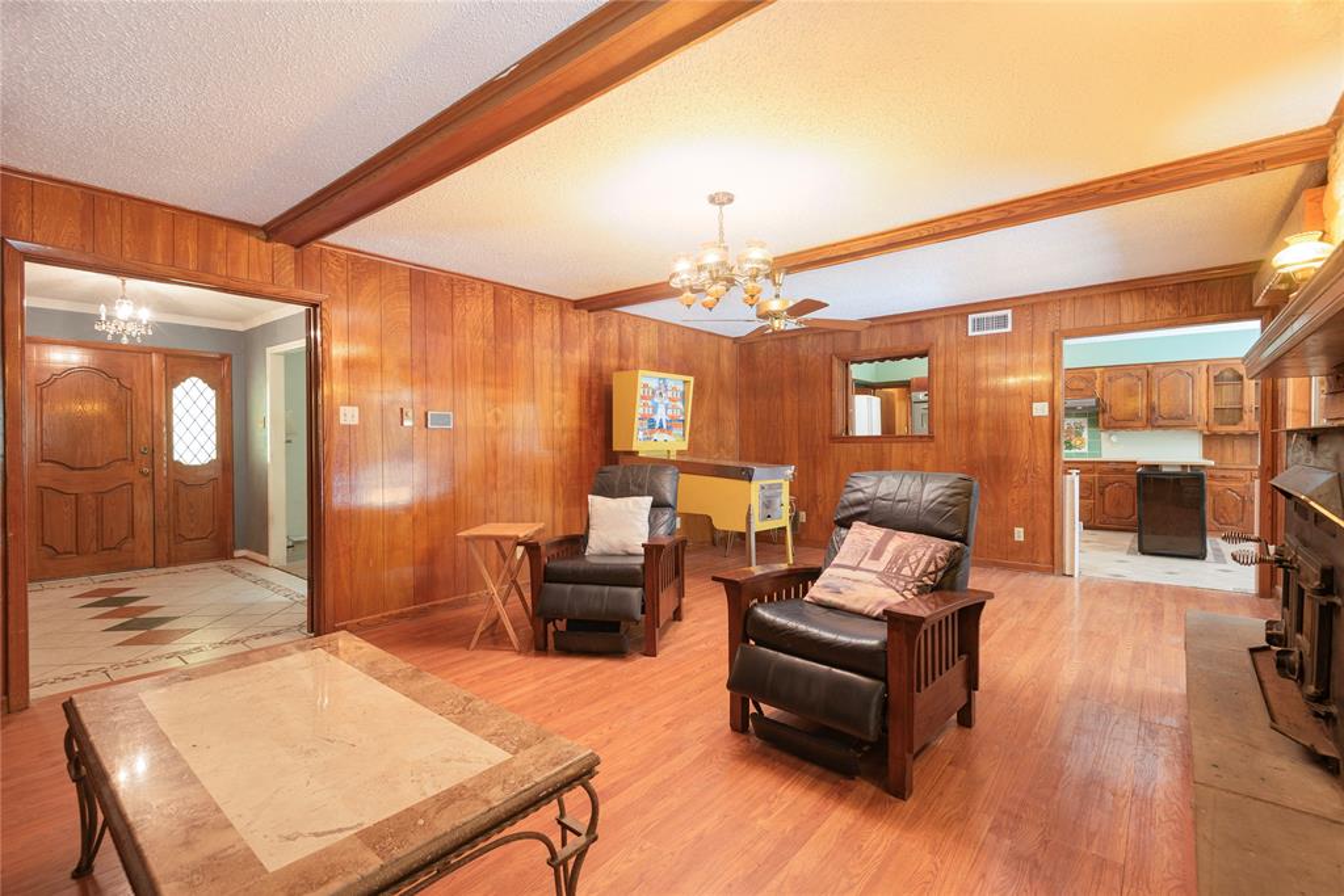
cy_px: 448
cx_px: 672
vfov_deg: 73.8
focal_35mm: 16
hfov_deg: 96.7
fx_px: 597
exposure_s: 1.6
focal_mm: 16
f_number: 7.1
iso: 100
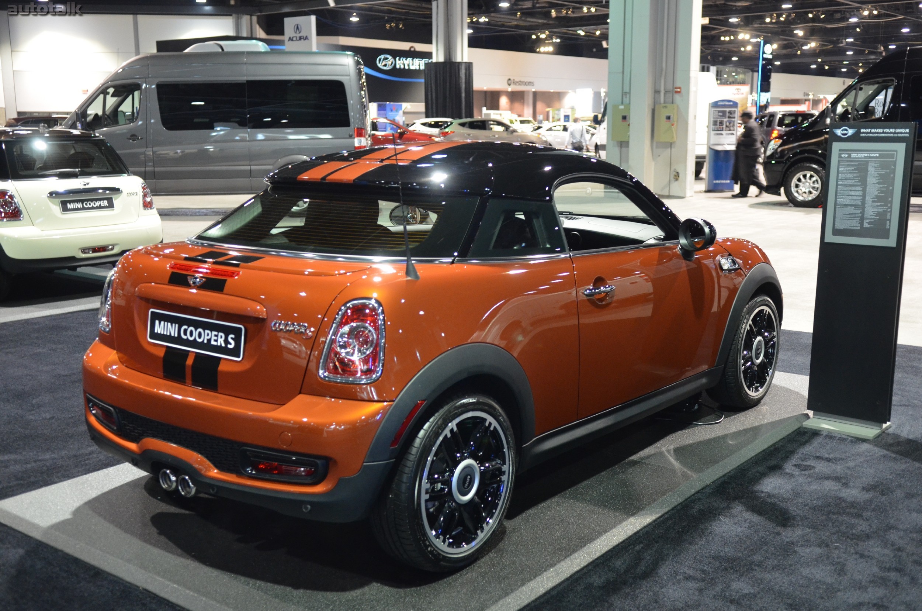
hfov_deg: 49.6
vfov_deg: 34.1
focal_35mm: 39
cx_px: 461
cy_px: 306
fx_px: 997
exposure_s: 1/13
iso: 1600
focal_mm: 26
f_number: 2.8
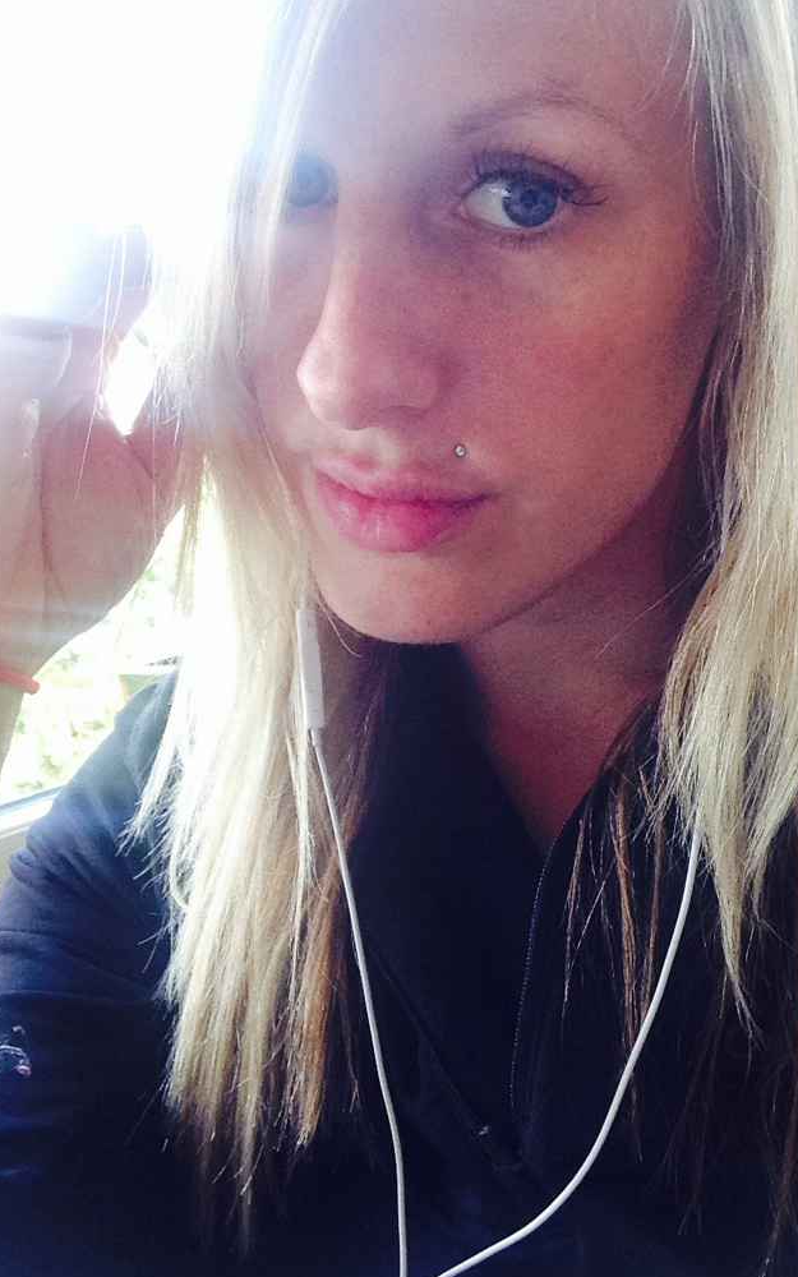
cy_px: 653
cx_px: 461
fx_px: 1322
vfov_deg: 51.5
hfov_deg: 33.5
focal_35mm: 38
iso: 64
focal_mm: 2.18
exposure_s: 1/30
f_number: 2.4
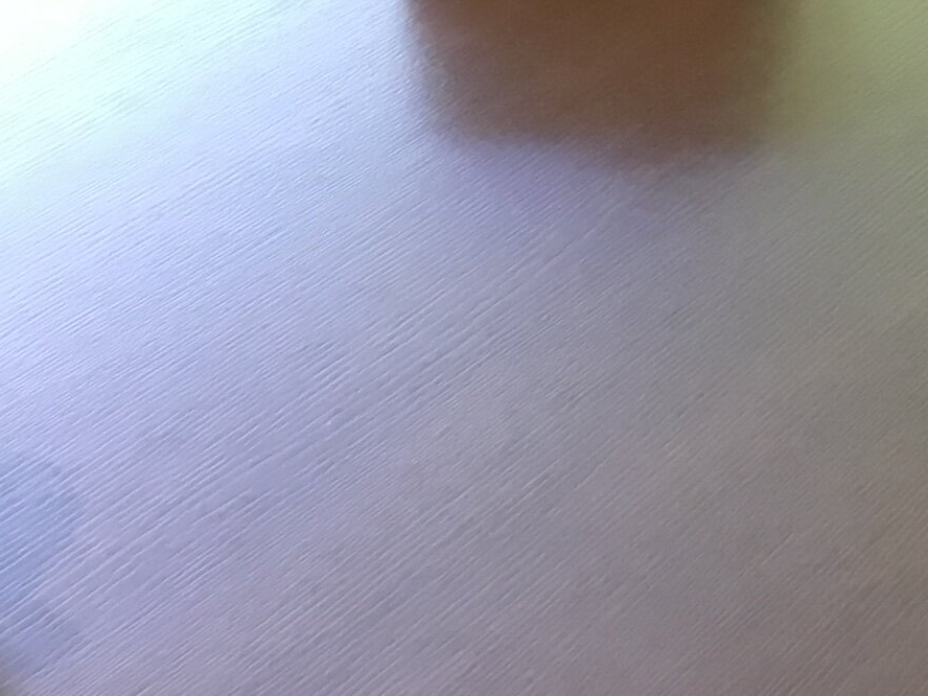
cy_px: -454
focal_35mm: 114
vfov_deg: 12.2
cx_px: 1290
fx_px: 3056
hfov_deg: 16.1
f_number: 2.4
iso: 64
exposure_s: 1/30
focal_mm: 3.3
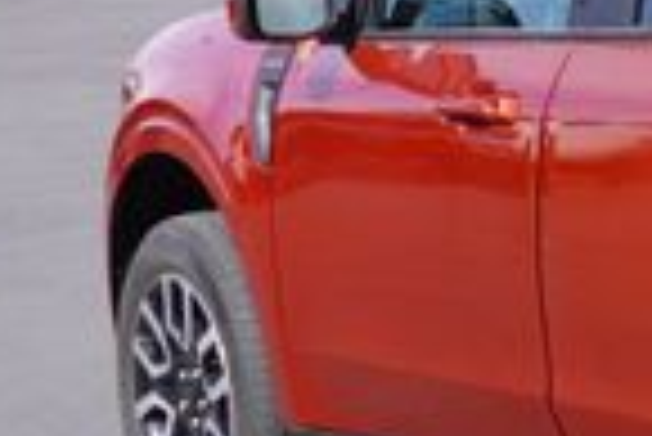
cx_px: 1304
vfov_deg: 8.6
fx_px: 2883
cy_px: 405
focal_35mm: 159
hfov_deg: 11.6
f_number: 7.1
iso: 100
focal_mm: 24
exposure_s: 1/160
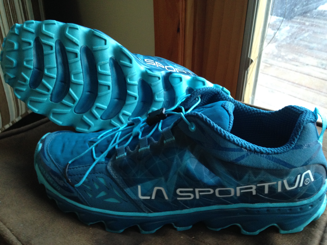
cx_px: 164
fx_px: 312
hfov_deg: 55.4
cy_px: 122
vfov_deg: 42.9
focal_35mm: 33
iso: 200
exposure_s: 1/20
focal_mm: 4.12
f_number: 2.4
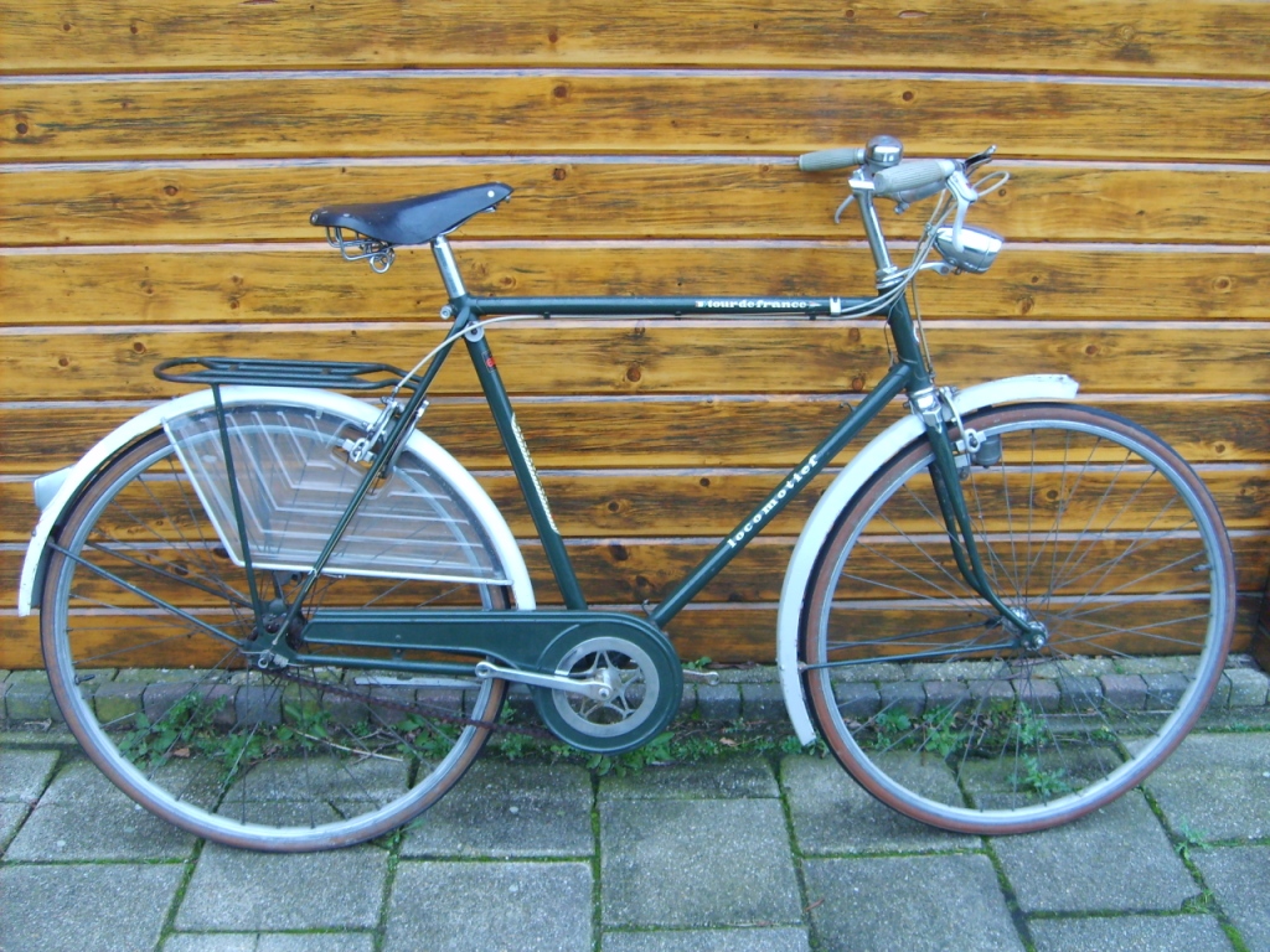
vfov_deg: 40.7
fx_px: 1284
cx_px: 635
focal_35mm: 35
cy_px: 476
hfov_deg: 52.6
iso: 120
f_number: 2.8
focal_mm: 5.8
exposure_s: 1/30
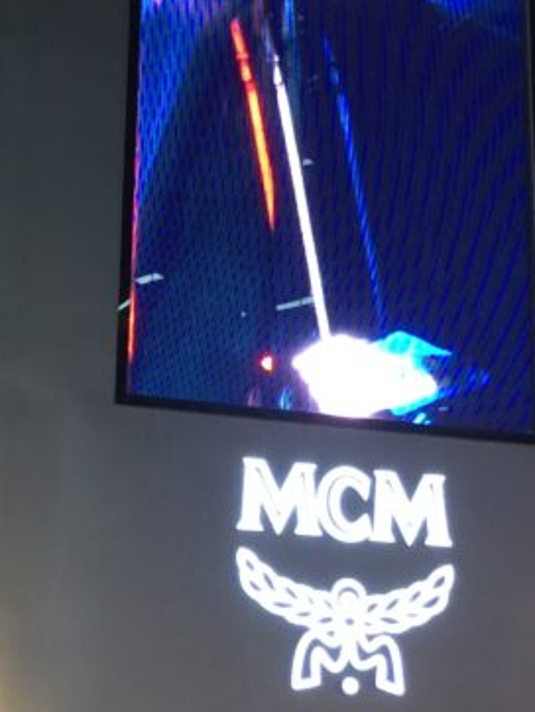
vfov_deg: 23.7
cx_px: 289
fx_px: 1688
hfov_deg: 18.0
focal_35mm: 82
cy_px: 494
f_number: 2.2
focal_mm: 4.15
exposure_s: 1/30
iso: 125
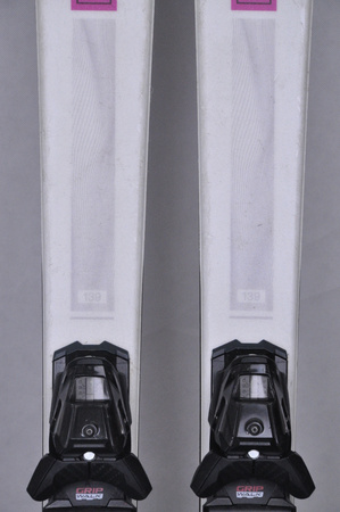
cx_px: 170
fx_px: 2236
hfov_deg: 8.7
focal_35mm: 158
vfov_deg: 13.1
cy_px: 256
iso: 3200
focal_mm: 105
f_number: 9.5
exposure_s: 1/125
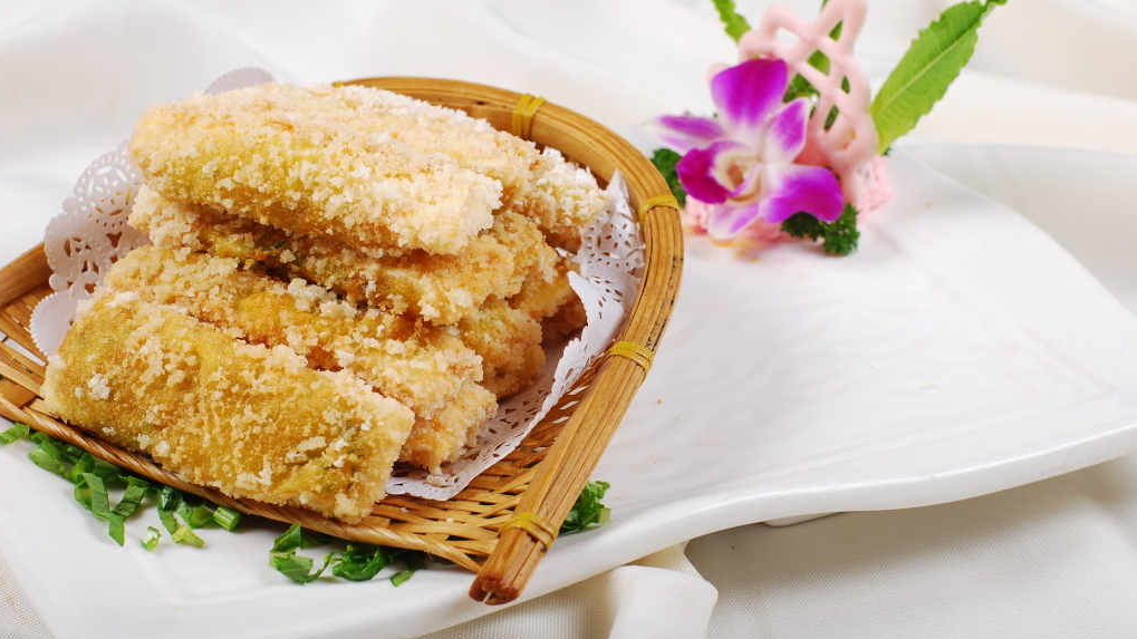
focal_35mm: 79
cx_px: 567
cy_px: 328
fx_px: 2382
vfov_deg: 15.3
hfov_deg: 26.9
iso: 100
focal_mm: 50
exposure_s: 1/160
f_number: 9
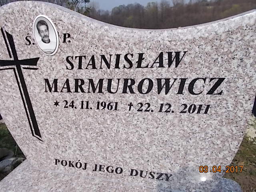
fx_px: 192
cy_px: 96
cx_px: 128
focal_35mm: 26
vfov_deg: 53.1
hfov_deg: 67.3
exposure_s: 1/250
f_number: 8
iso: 80
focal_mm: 4.6
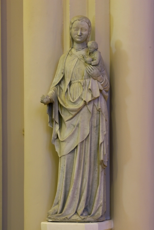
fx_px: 1346
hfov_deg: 6.6
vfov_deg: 9.8
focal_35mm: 210
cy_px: 115
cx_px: 77
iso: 100
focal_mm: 140
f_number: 14
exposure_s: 1.3
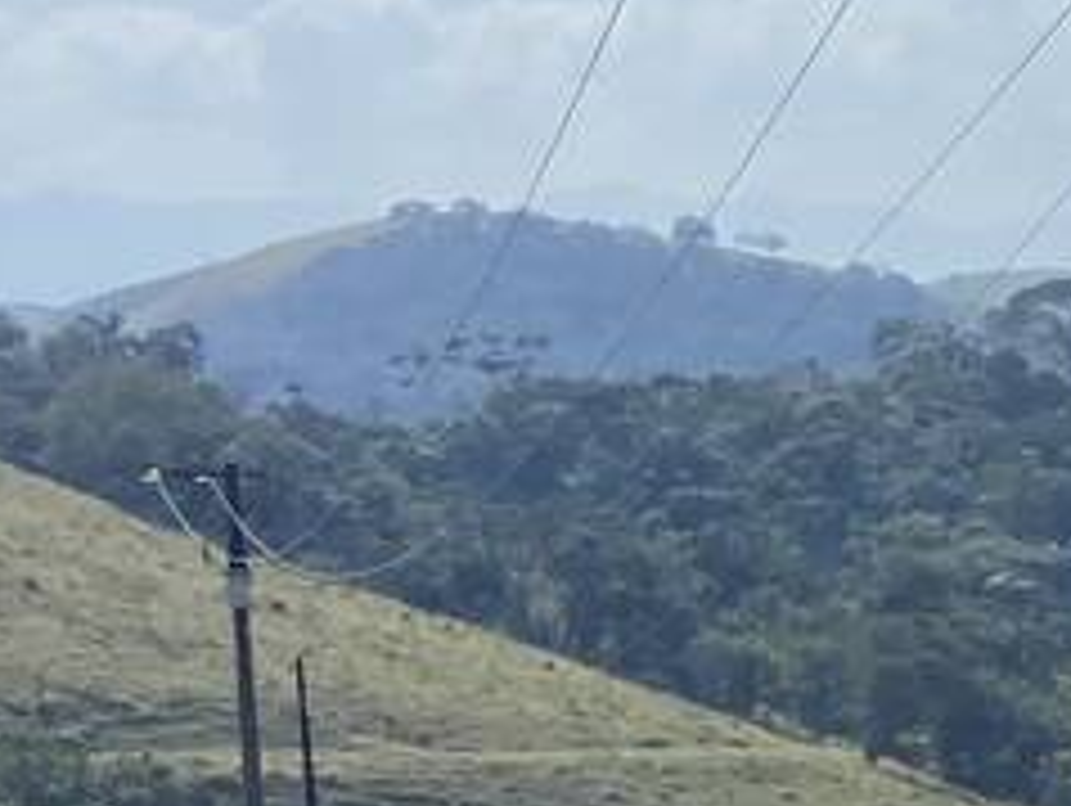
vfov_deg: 9.3
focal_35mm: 157
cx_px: 2642
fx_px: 4862
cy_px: 1094
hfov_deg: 10.6
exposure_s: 1/4444
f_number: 1.8
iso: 32
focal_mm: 4.25
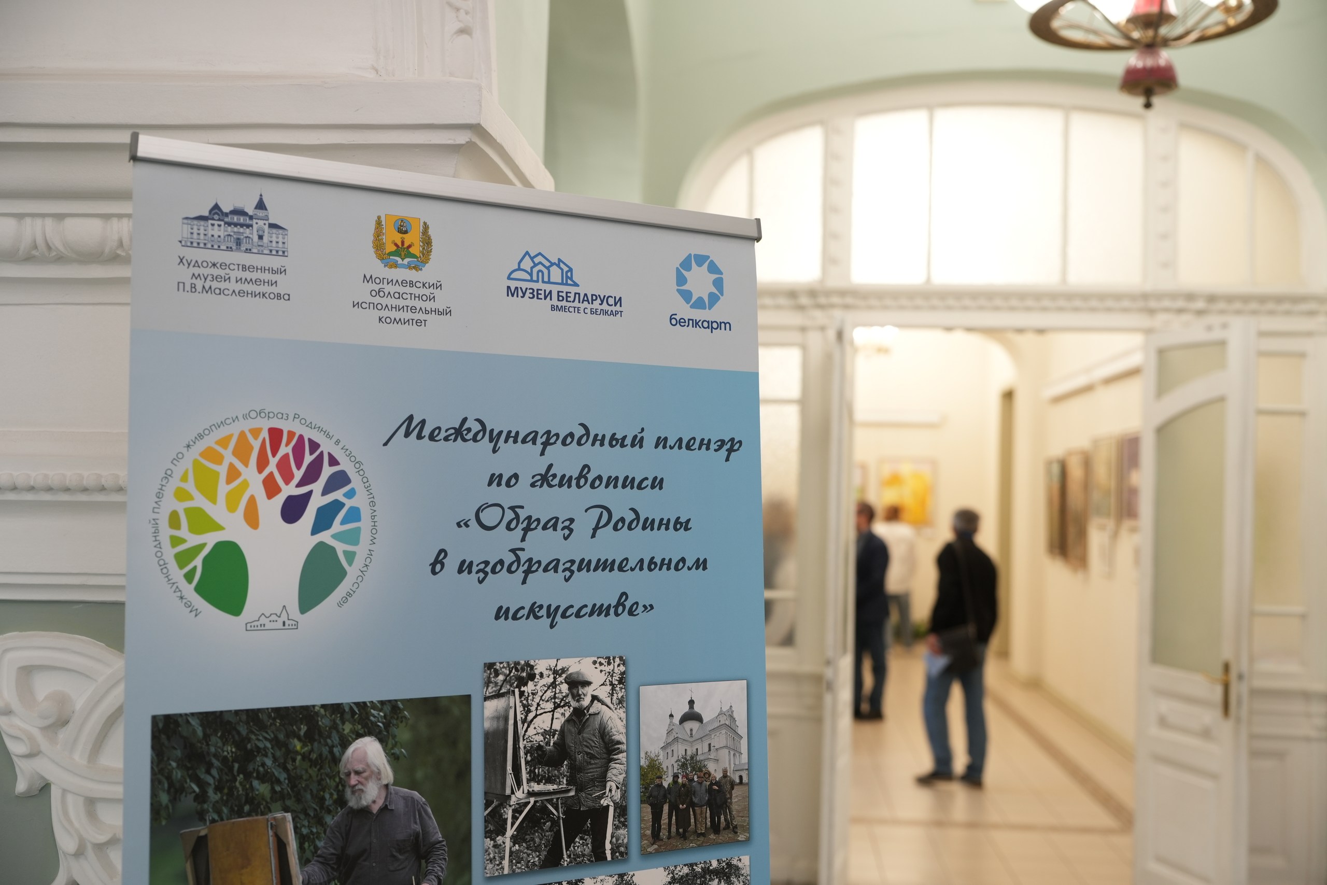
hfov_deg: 50.7
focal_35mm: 38
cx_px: 664
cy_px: 442
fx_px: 1401
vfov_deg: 35.1
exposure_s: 1/40
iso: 500
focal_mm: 38
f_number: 2.5
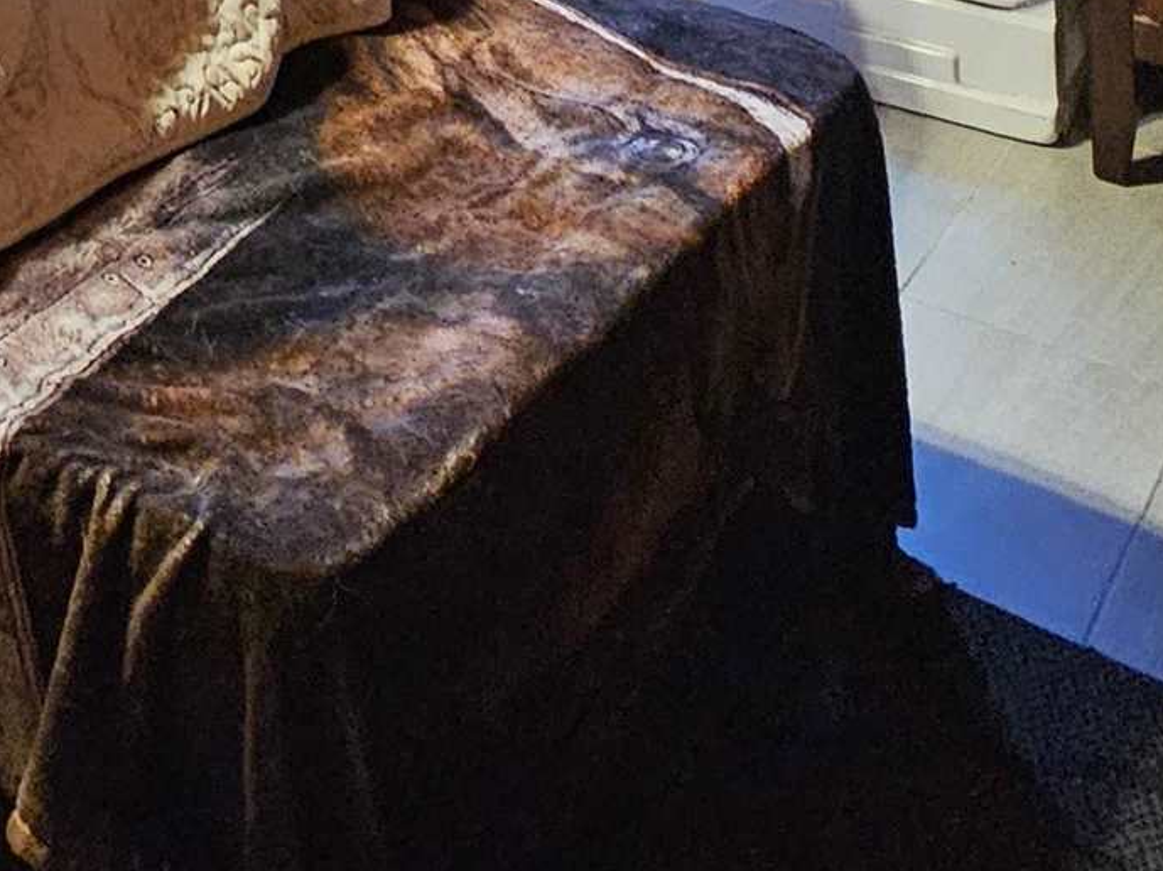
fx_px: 1948
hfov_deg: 28.7
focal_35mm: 58
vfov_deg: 17.4
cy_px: -908
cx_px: -248
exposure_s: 1/30
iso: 640
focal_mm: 2.2
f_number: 2.2
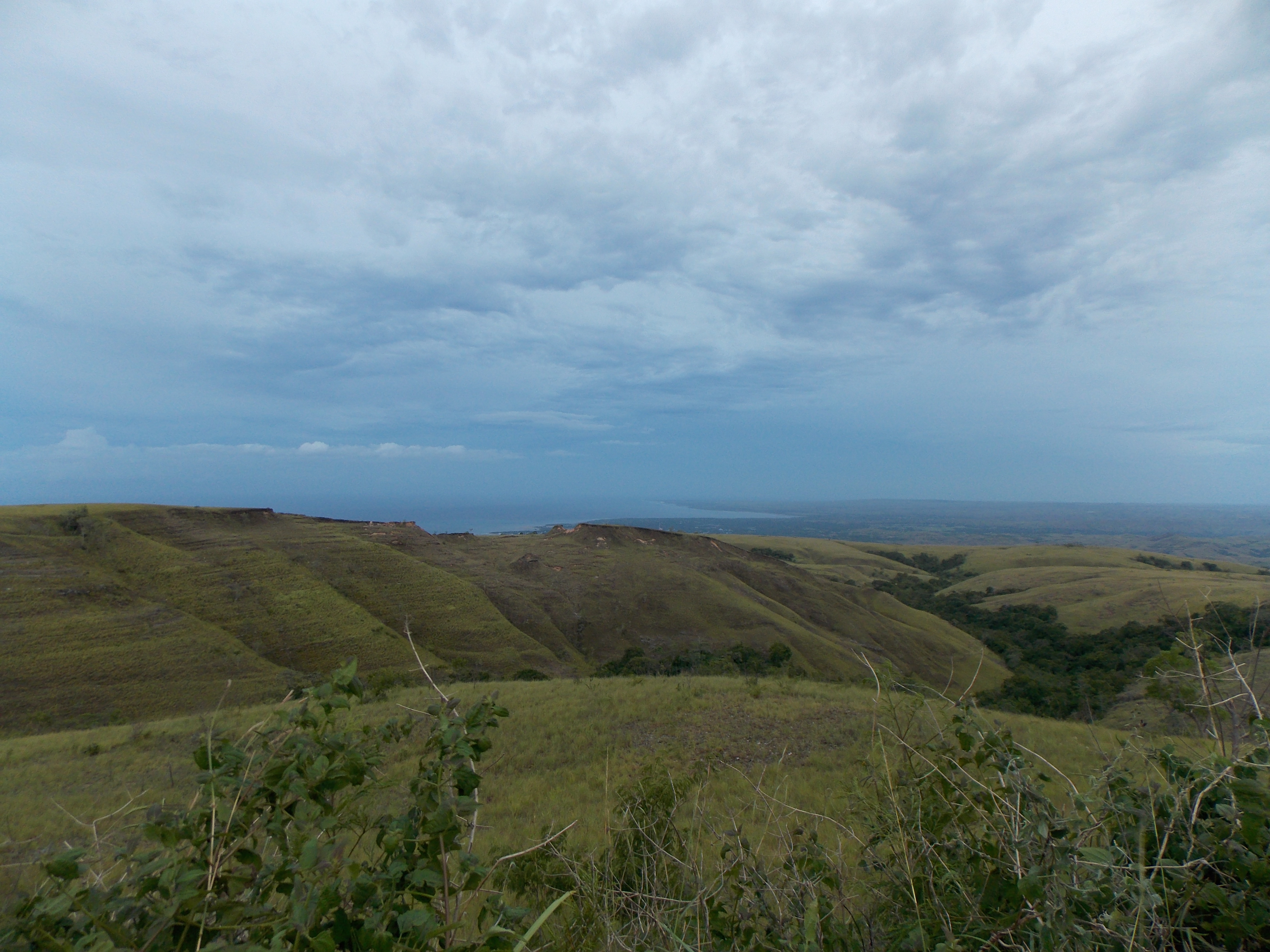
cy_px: 476
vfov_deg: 58.9
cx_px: 635
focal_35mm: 23
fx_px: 844
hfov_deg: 73.9
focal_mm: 4
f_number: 3.1
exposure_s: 1/40
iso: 80
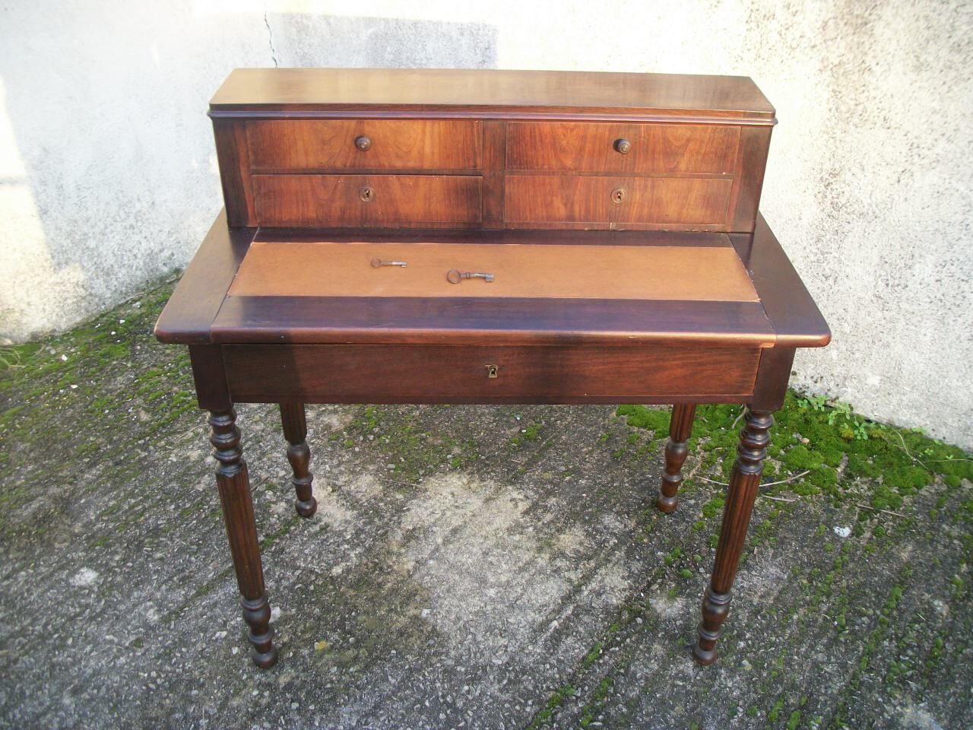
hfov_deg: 56.8
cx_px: 486
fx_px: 899
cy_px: 365
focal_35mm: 32
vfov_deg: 44.2
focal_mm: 5.7
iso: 80
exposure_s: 1/40
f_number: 2.9
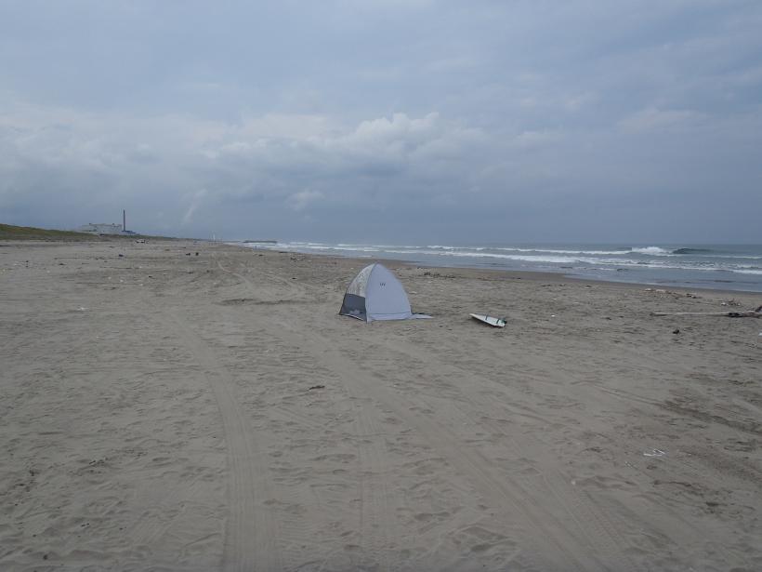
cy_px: 286
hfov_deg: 63.4
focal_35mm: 28
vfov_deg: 49.7
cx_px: 381
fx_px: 616
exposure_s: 1/125
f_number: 10
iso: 80
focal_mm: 5
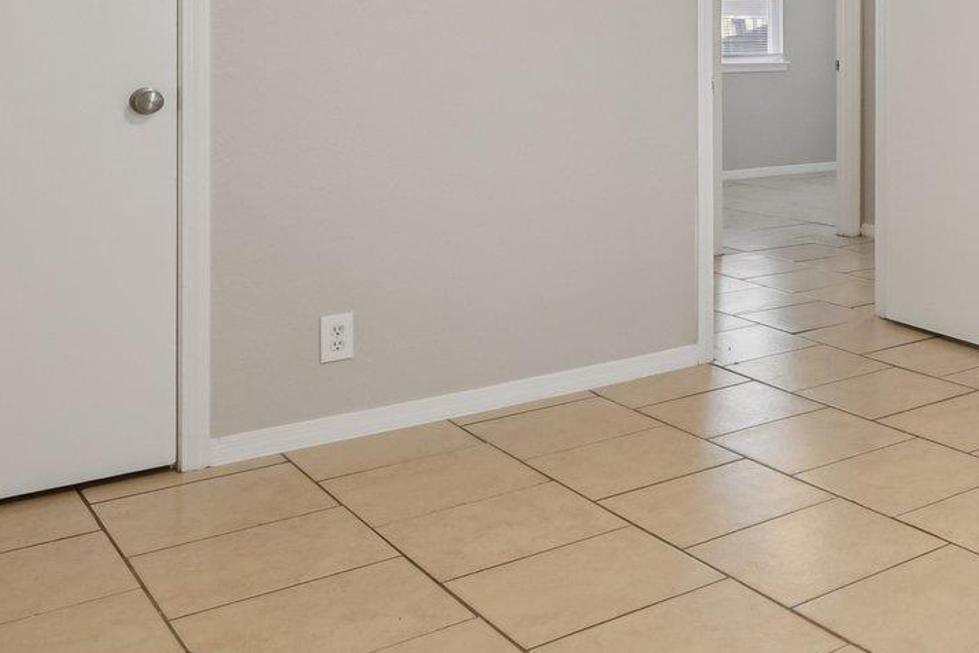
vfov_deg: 28.8
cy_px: -27
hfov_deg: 37.1
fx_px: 1169
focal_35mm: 43
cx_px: 1111
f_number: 8
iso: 400
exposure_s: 1/20
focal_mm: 10
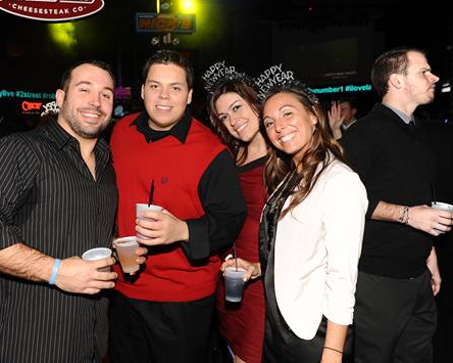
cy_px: 182
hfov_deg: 50.0
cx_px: 182
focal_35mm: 36
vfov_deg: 41.1
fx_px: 483
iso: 800
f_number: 4.8
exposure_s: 1/250
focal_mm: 31
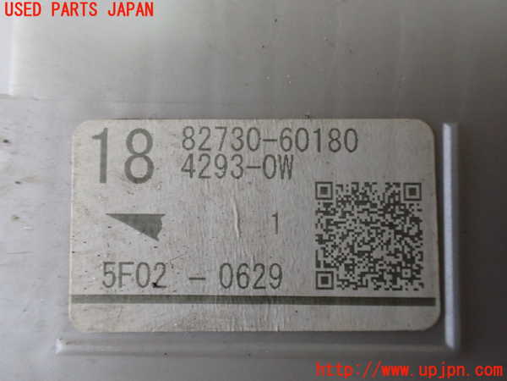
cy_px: 190
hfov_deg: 60.0
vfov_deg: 46.8
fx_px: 439
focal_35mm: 30
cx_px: 254
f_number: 2.3
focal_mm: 5.4
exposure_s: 1/40
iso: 800
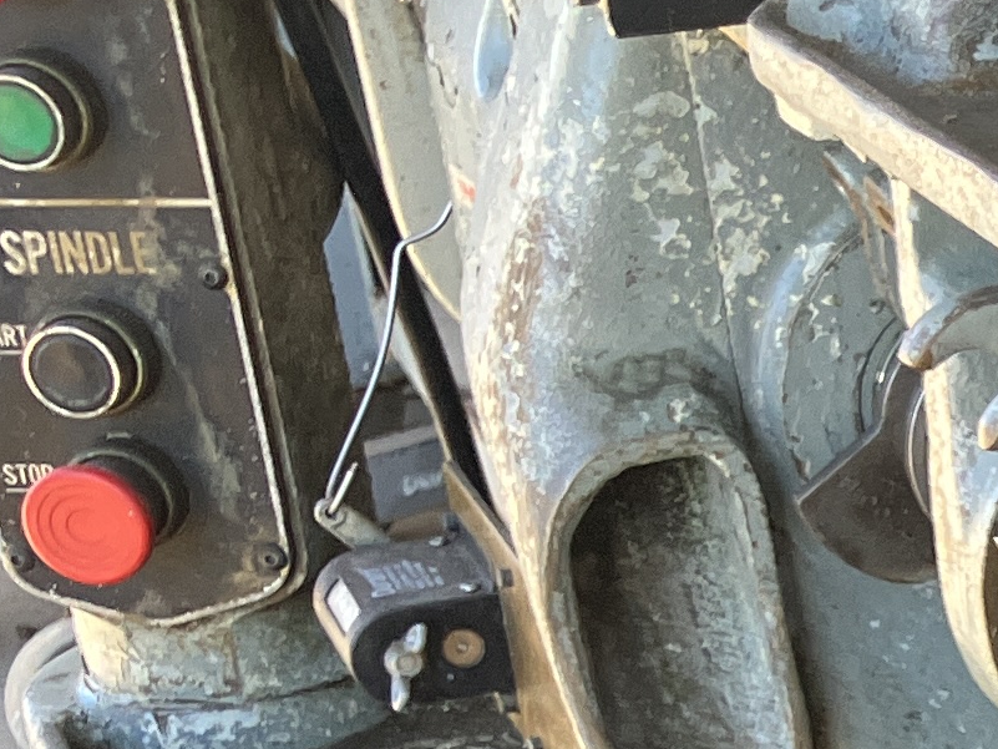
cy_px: 1190
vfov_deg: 10.1
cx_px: 2098
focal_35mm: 141
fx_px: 4066
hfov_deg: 12.2
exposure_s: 1/121
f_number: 1.8
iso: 50
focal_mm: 3.99
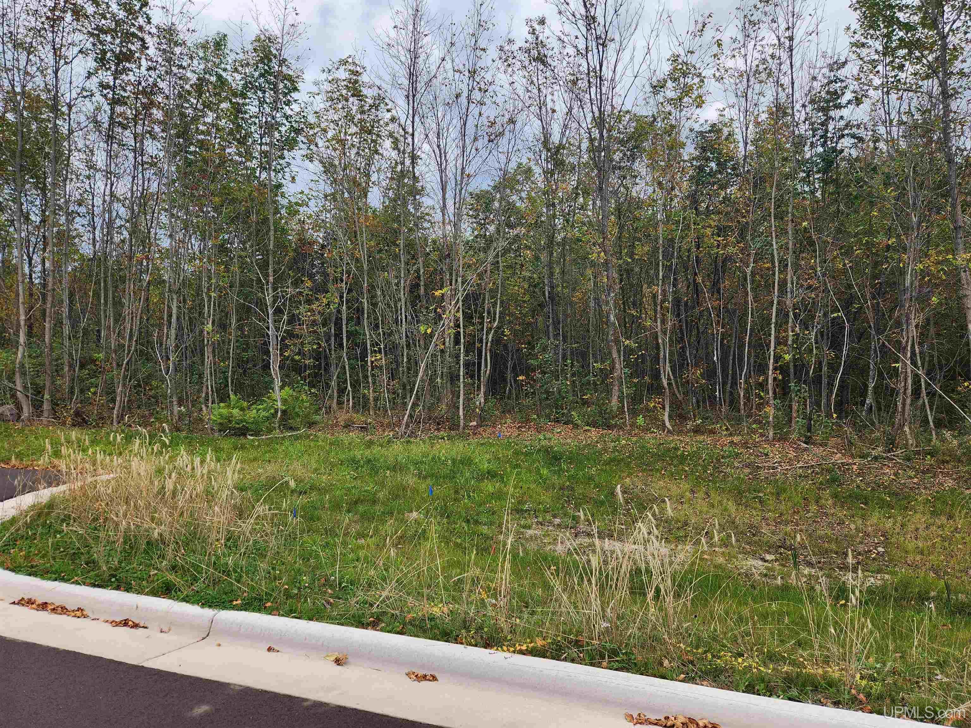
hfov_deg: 73.9
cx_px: 486
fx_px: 645
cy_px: 364
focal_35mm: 23
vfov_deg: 58.9
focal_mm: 5.4
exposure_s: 1/310
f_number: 1.8
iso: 20
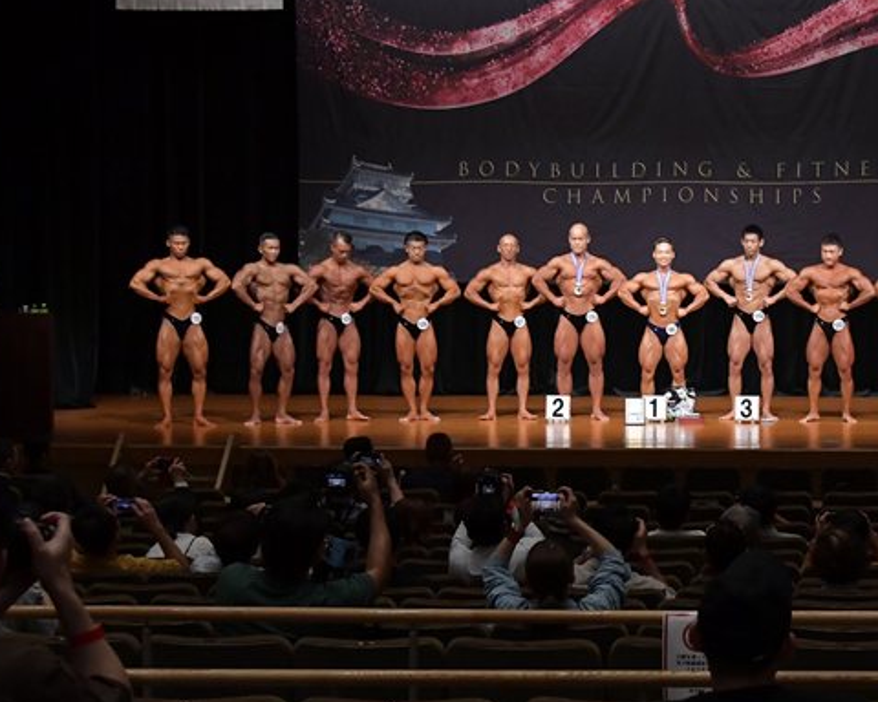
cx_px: 681
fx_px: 2599
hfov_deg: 19.0
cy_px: 366
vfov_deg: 15.4
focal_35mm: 100
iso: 4000
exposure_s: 1/400
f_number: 5.6
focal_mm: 44
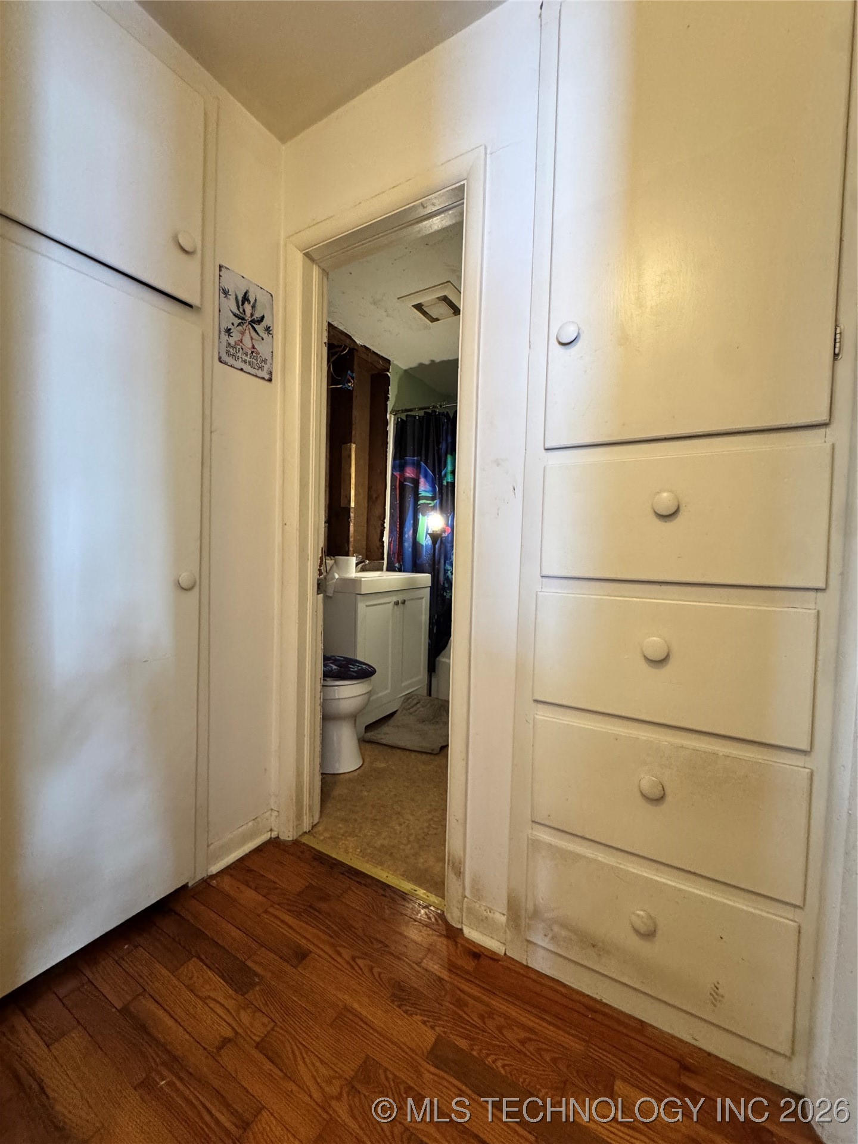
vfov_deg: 102.1
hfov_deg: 85.7
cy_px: 572
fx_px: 463
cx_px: 429
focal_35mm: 14
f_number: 2.2
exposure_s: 1/60
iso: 400
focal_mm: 2.22
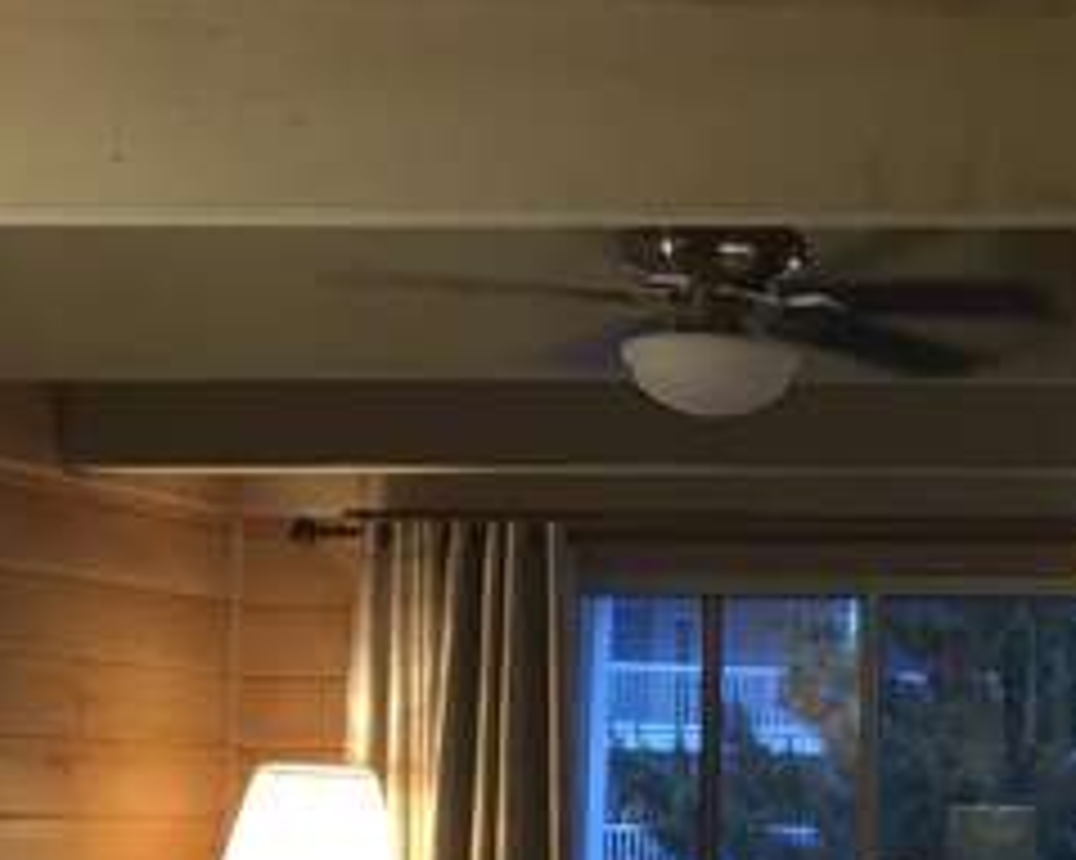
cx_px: 1348
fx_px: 2578
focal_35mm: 81
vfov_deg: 18.6
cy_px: 774
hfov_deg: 21.6
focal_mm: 4.15
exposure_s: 1/20
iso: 200
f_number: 2.2
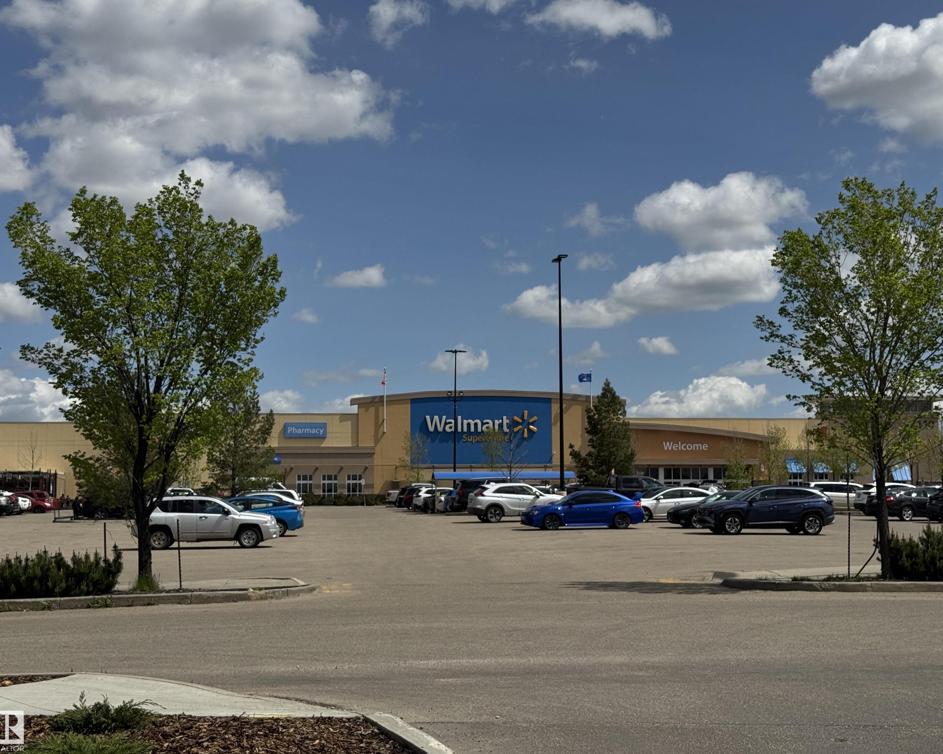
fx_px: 1423
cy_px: 371
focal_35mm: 51
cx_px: 504
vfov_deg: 29.7
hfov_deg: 36.6
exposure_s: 1/7937
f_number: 1.78
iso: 64
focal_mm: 6.76
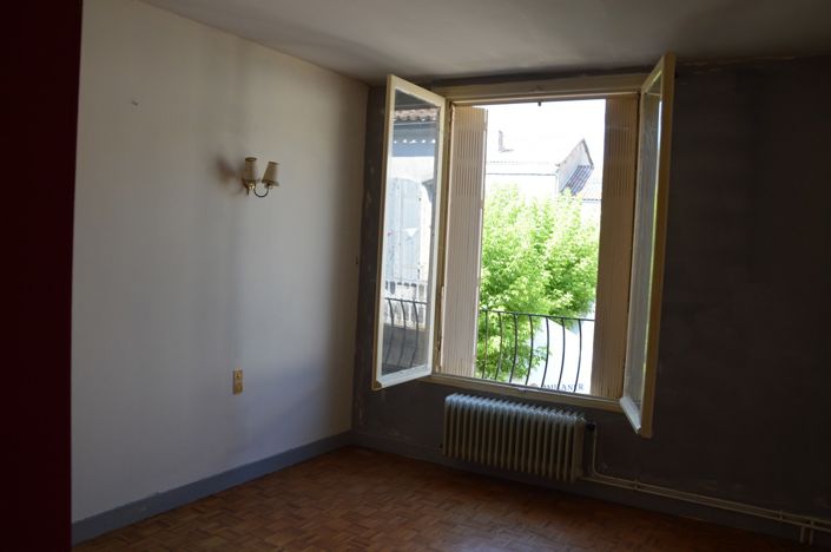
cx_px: 416
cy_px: 276
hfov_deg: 67.5
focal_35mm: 27
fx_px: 622
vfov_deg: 47.8
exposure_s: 1/125
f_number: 5.6
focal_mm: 18
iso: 360
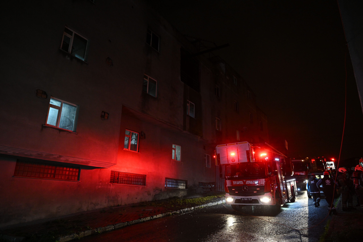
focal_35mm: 24
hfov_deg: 73.7
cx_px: 182
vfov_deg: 53.1
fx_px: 242
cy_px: 121
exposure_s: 1/50
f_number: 3.5
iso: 2500
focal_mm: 24
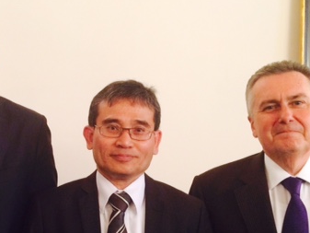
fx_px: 493
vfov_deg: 26.5
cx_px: 96
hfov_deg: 34.5
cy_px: 142
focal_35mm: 55
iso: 320
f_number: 2.2
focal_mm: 4.15
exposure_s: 1/24
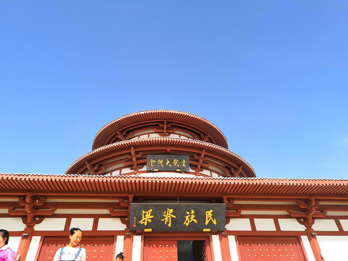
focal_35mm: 27
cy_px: 130
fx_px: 271
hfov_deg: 65.3
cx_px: 174
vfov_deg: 51.4
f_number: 1.8
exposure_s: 1/880
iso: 50
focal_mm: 3.95
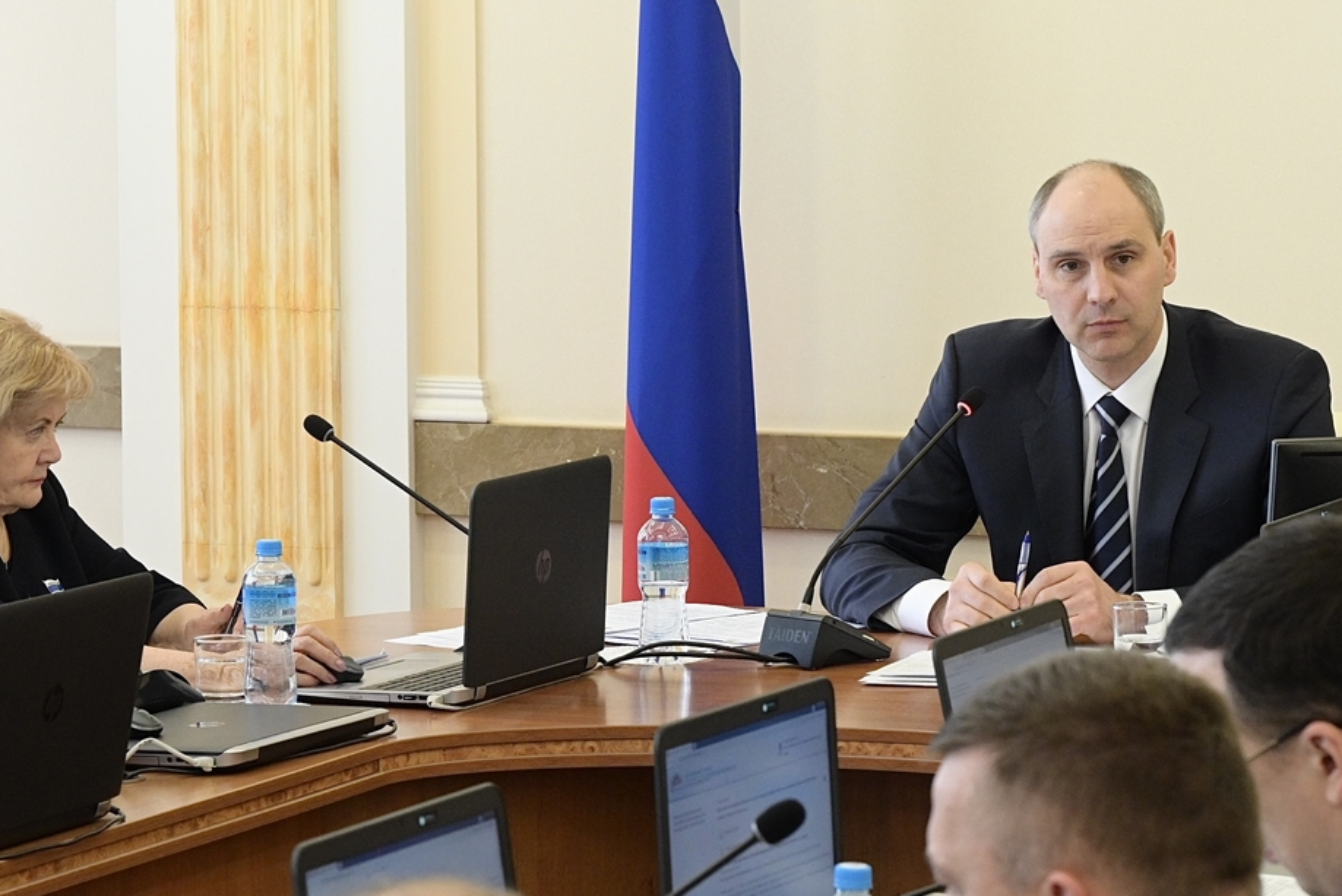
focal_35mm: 161
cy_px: 297
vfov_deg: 8.5
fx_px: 6004
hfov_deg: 12.8
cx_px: 713
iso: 2000
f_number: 7.1
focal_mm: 77
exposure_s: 1/80
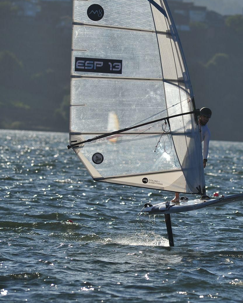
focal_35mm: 432
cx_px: 187
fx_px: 3882
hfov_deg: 3.6
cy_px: 151
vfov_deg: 4.5
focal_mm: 300
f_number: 5
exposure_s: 1/1250
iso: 125
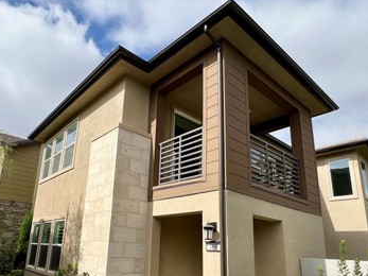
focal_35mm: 24
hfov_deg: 71.1
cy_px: 176
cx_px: 153
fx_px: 255
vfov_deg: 56.0
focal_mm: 1.57
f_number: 1.8
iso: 32
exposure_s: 1/1754
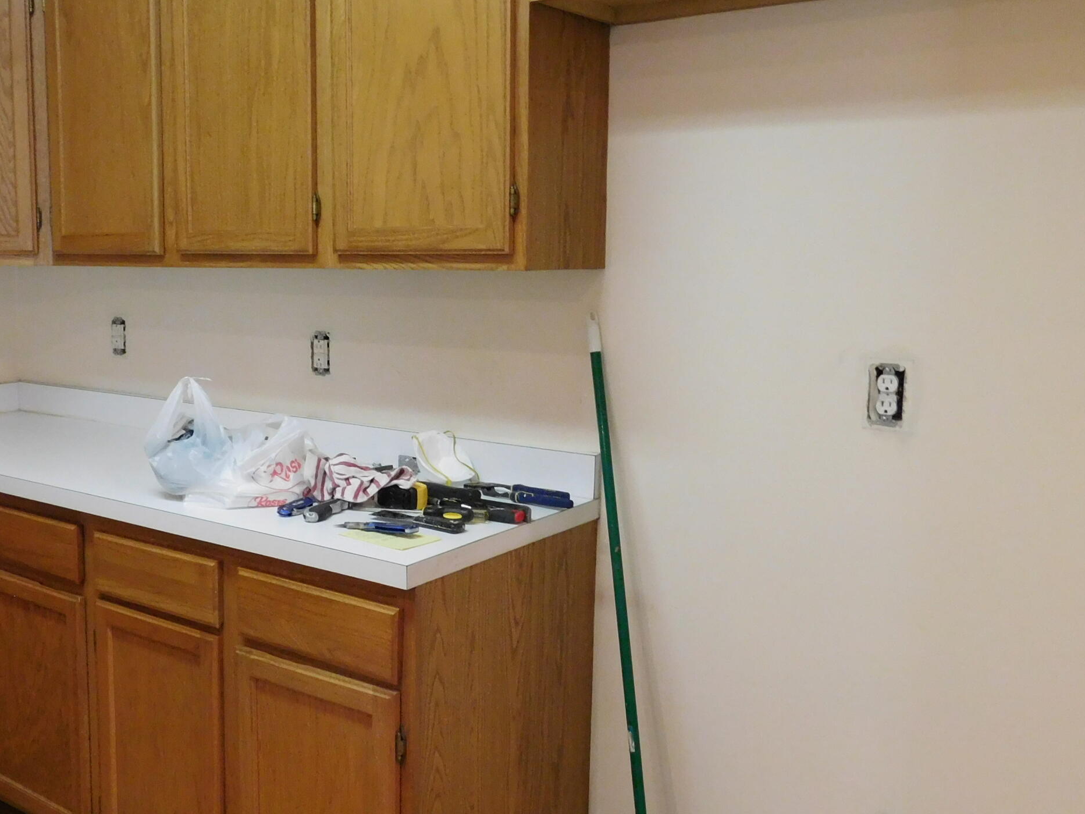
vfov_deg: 38.7
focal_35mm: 37
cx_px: 360
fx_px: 1160
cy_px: 393
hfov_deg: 49.3
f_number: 3
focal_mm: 4
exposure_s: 1/20
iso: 400
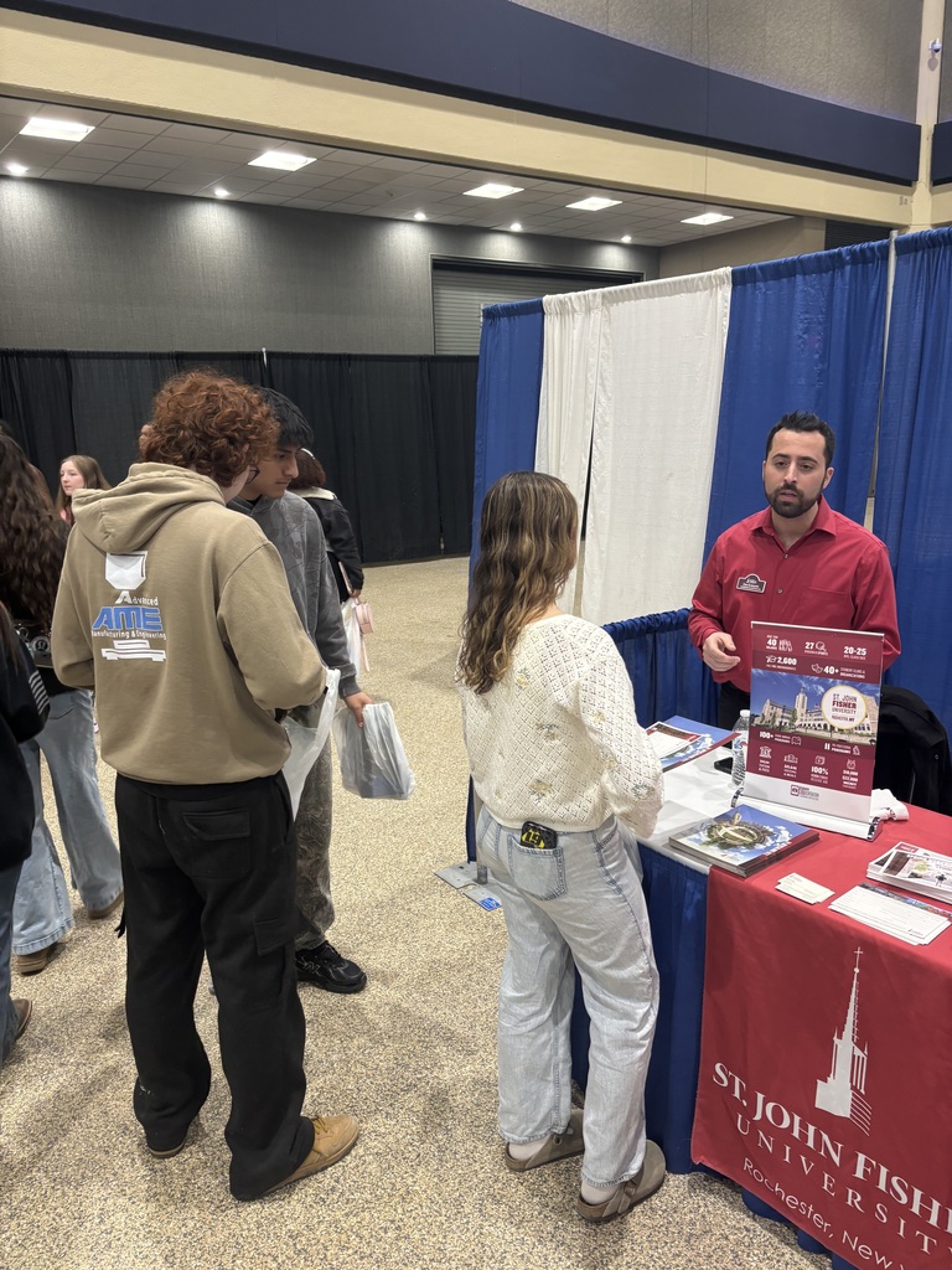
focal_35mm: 26
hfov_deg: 53.1
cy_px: 635
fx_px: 953
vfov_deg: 67.3
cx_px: 476
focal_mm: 5.96
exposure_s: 1/60
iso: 125
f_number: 1.6
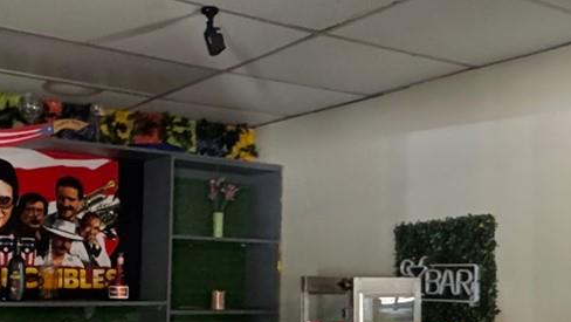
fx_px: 757
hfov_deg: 40.7
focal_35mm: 50
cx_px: 185
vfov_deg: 23.8
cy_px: 233
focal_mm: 2.22
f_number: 2.2
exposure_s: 1/40
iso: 1000
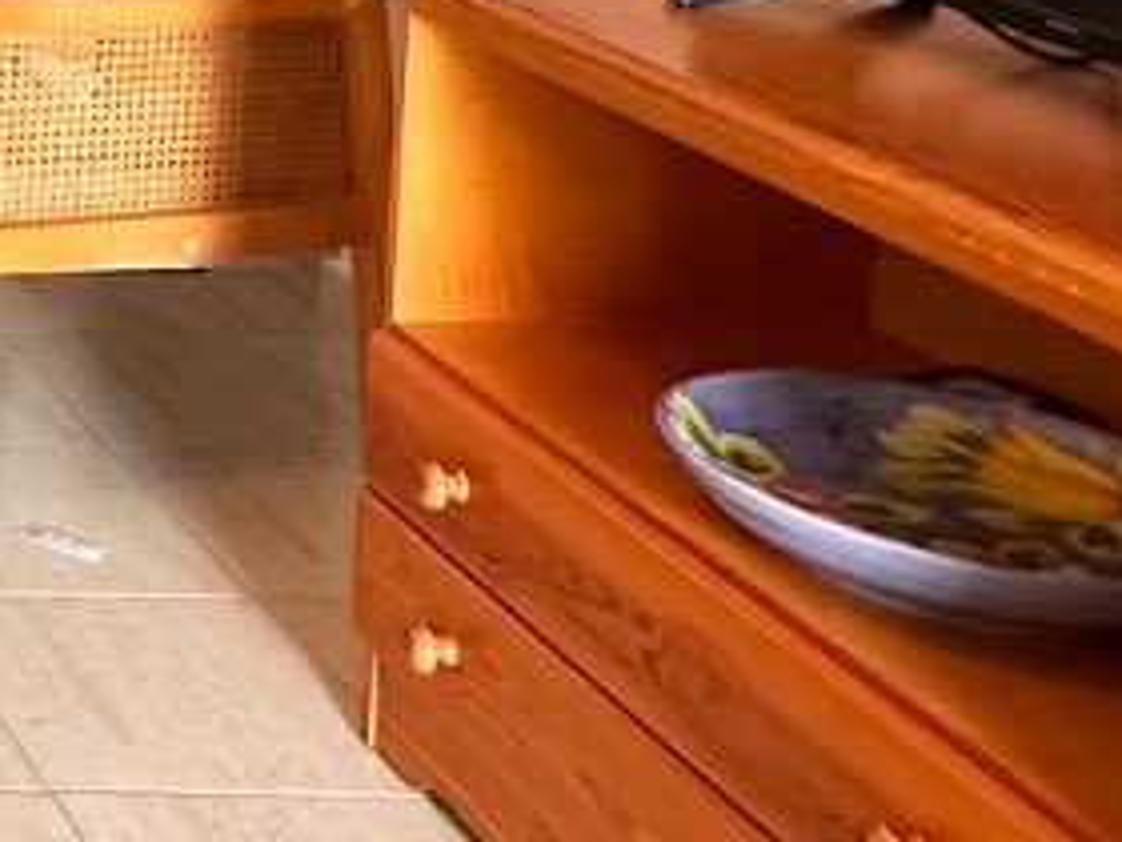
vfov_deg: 17.8
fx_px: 2431
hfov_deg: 18.9
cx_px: -982
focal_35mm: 75
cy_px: -367
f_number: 2.2
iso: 400
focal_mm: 2.22
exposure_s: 1/50
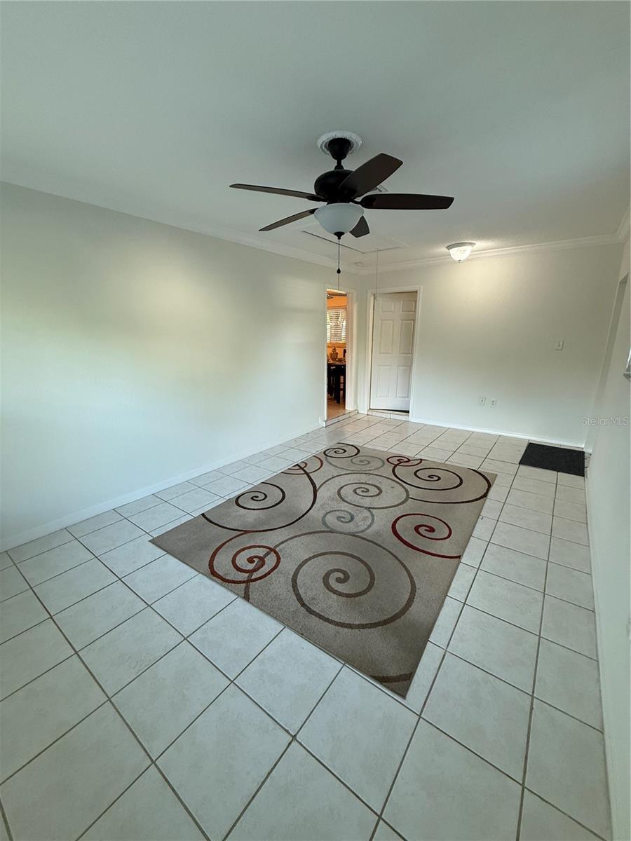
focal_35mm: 14
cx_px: 316
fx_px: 340
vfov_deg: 102.1
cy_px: 420
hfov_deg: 85.7
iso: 250
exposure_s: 1/120
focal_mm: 2.22
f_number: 2.2
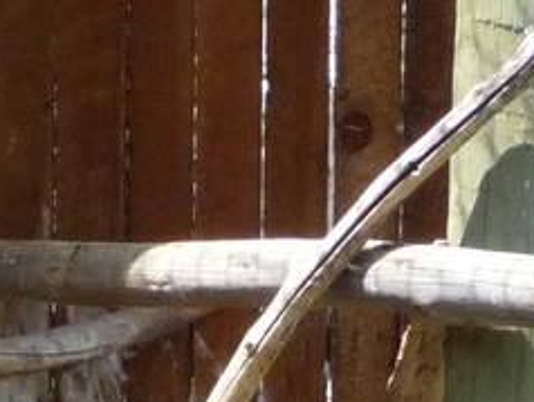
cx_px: -332
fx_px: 7983
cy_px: 880
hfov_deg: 3.8
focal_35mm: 517
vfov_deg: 2.9
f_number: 4.6
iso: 320
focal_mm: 13.1
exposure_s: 1/500
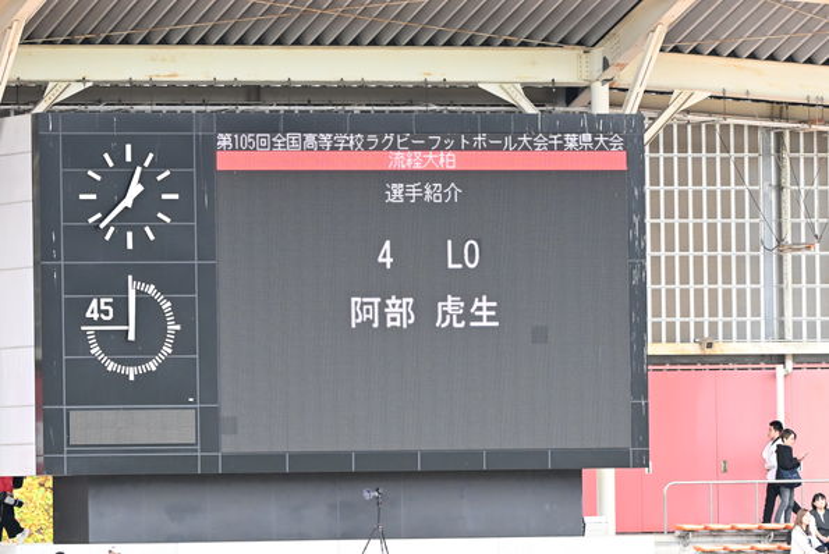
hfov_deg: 5.3
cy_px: 277
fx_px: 8989
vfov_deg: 3.5
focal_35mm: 390
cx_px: 414
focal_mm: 260
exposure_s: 1/1250
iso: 4500
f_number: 5.6
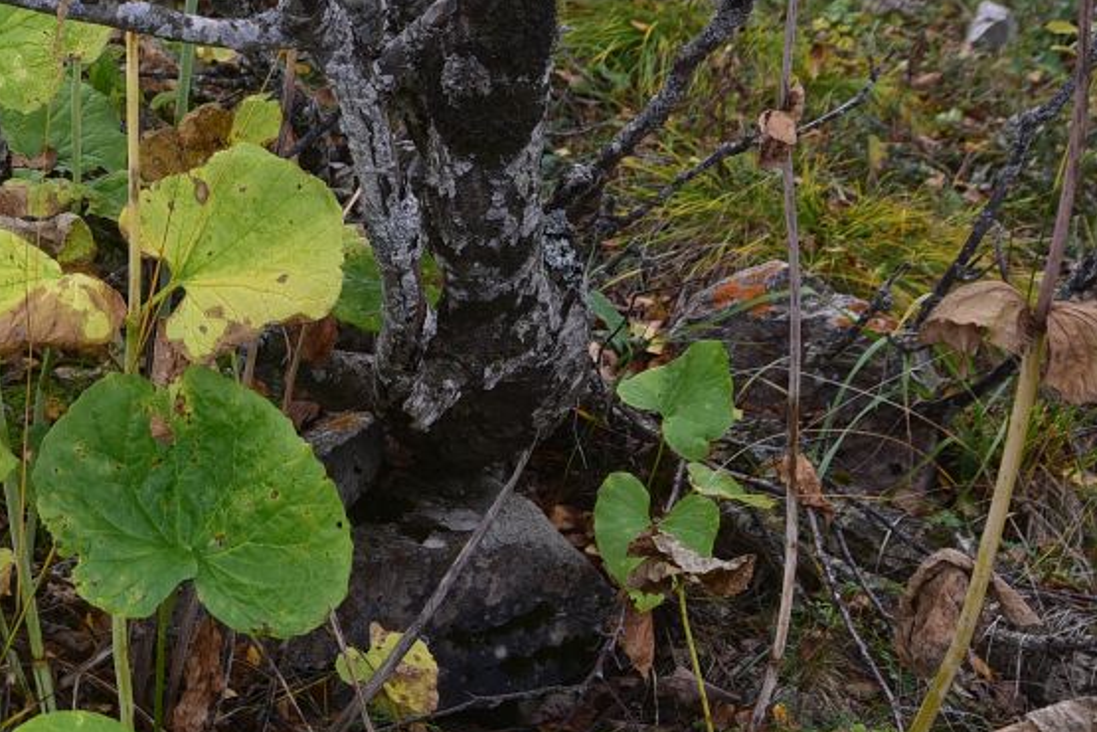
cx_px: -81
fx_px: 2285
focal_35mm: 75
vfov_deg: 17.9
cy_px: 92
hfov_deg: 25.2
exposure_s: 1/100
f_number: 7.1
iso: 100
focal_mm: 32
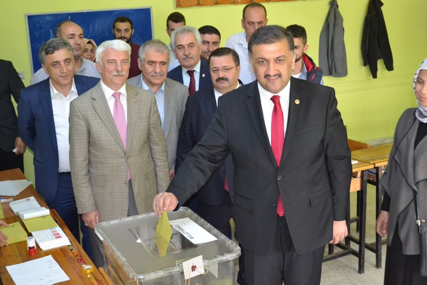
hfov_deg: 41.1
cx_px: 214
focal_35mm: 48
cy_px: 142
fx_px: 569
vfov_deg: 28.1
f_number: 4.8
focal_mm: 32
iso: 2800
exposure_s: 1/60
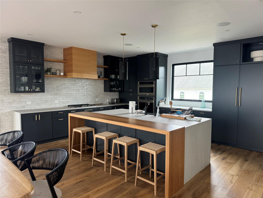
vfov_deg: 56.8
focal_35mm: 24
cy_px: 99
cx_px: 132
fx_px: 182
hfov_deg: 71.6
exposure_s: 1/118
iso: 200
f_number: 1.78
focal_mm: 6.76
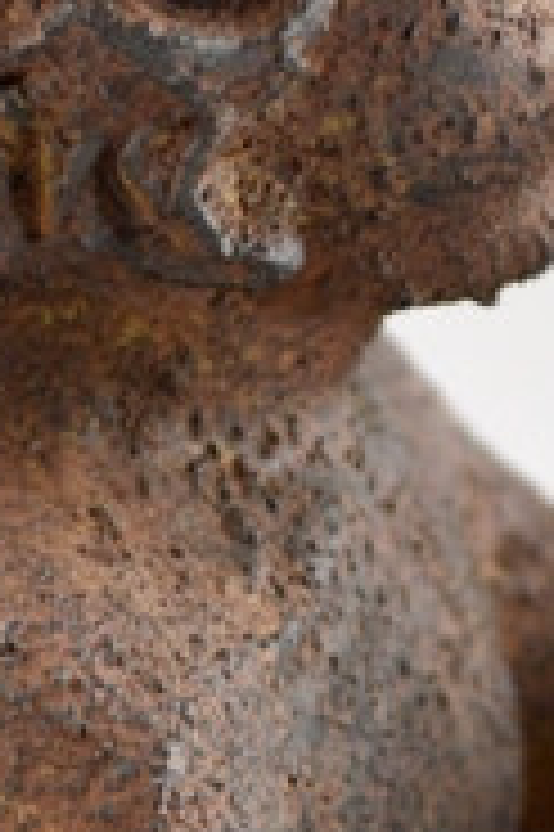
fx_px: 9736
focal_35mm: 421
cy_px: 1025
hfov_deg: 3.3
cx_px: 205
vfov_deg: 4.9
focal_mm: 52
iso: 400
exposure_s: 1/40
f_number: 5.6
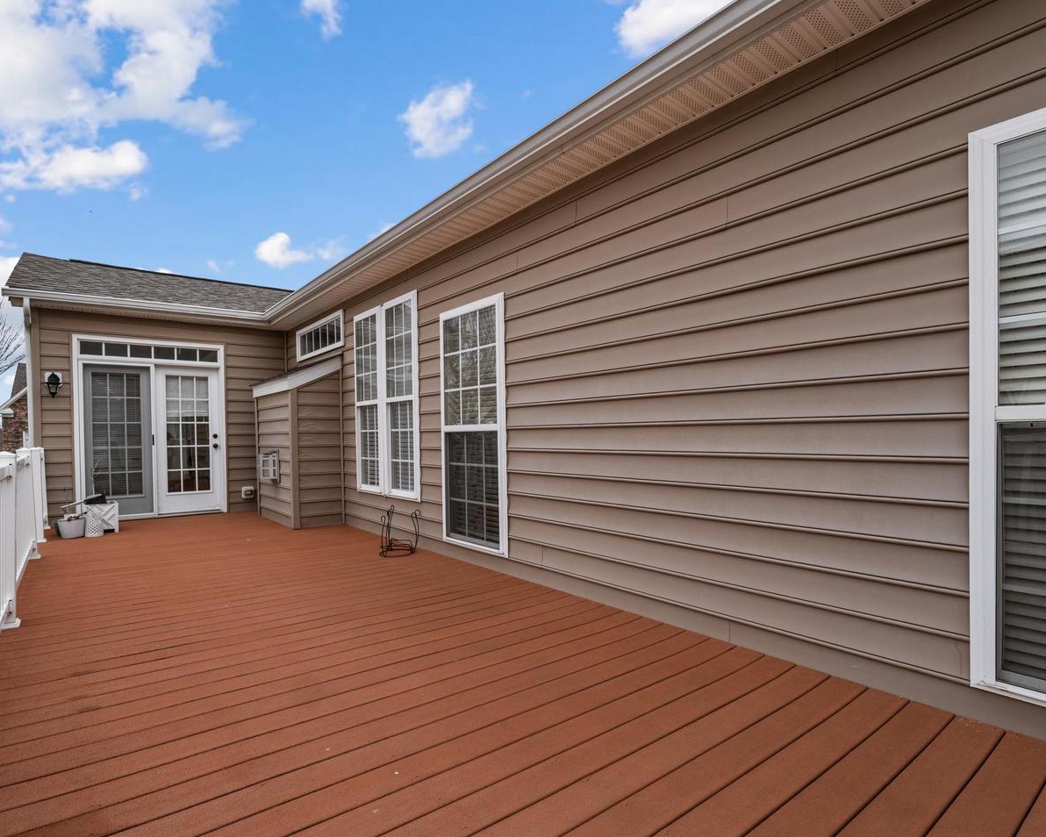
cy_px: 418
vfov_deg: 74.3
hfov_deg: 86.6
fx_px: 553
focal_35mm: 18
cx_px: 472
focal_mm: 10.5
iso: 200
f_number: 6.3
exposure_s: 1/400
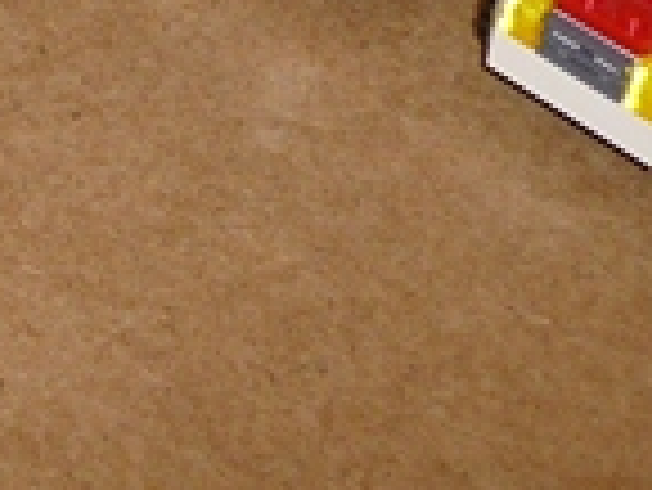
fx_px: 2884
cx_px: -537
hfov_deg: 11.9
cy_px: -832
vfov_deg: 8.5
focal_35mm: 153
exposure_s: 1/30
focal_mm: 4.7
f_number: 3.3
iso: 100
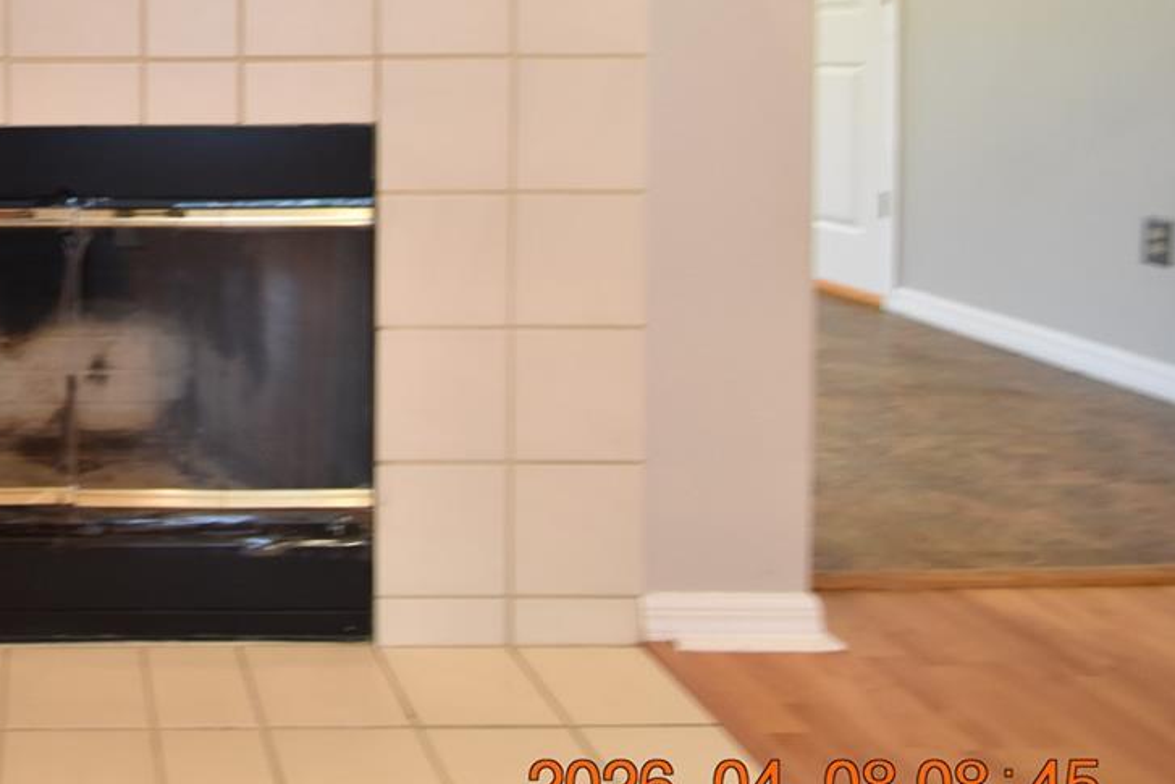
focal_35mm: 33
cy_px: 55
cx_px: 52
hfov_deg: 48.9
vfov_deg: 37.0
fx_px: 1077
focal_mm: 10
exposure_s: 1/6
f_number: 3.5
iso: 800
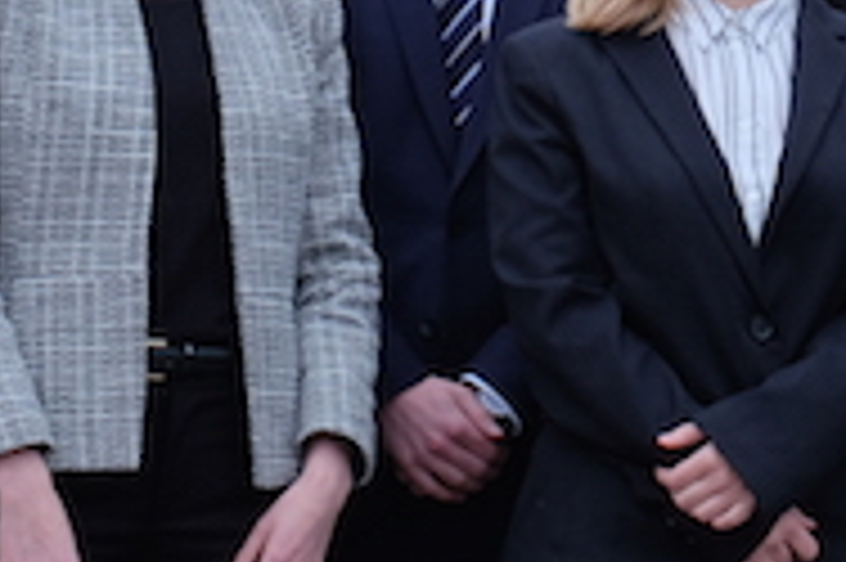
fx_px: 4132
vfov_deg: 7.7
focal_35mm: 176
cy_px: -135
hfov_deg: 11.6
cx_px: 709
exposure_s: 1/56
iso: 800
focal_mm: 32.9
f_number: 6.4
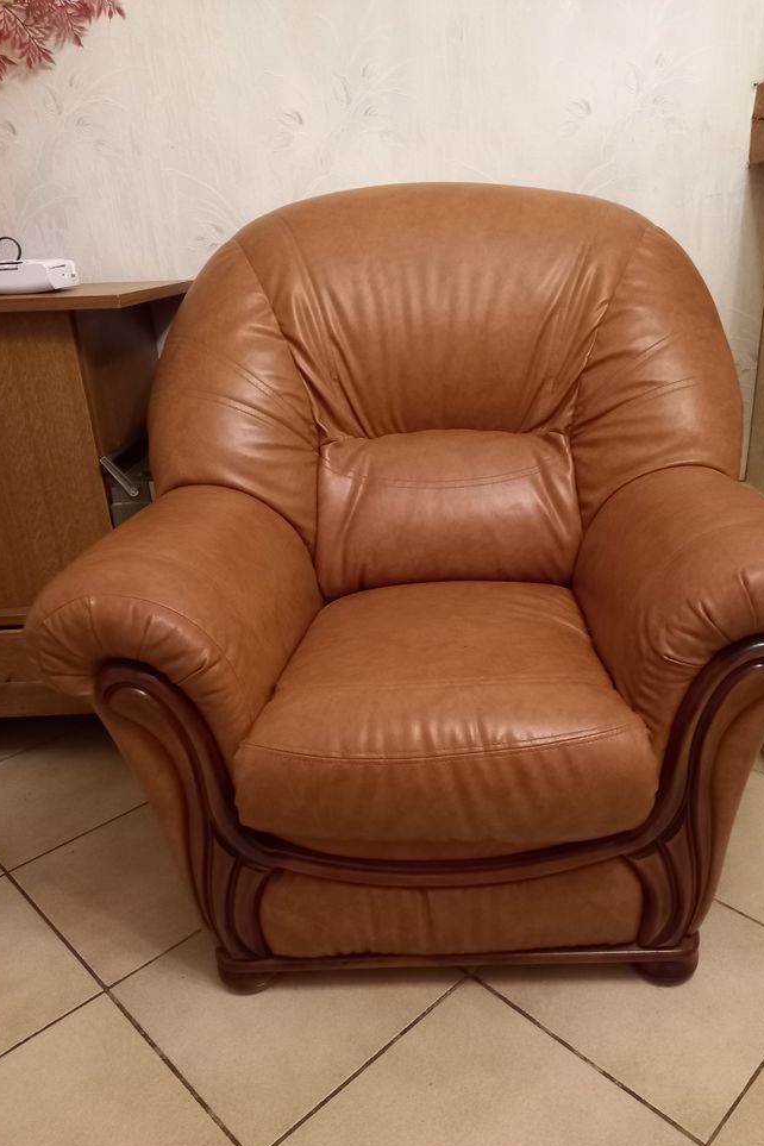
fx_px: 859
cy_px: 594
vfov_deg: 67.4
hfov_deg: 47.8
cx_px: 434
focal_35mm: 27
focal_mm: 4.6
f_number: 2
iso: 500
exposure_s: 1/20
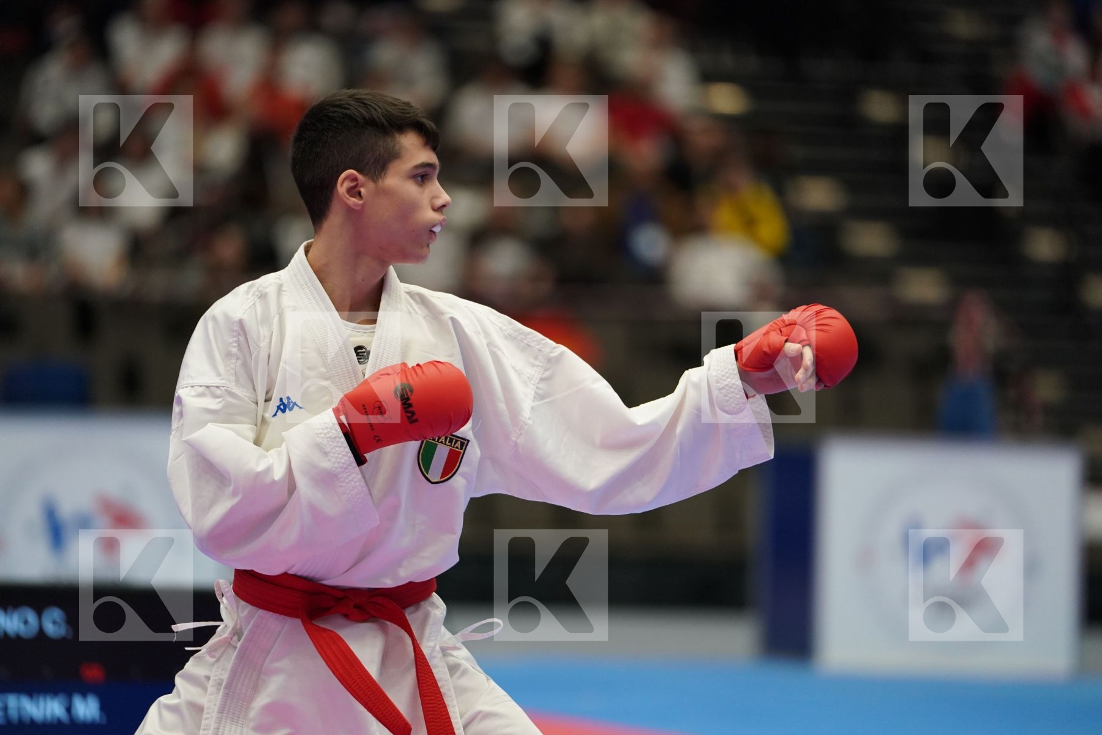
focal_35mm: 200
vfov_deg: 6.9
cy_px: 368
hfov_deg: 10.3
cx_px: 551
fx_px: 6122
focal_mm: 200
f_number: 2.8
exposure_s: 1/1000
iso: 2500
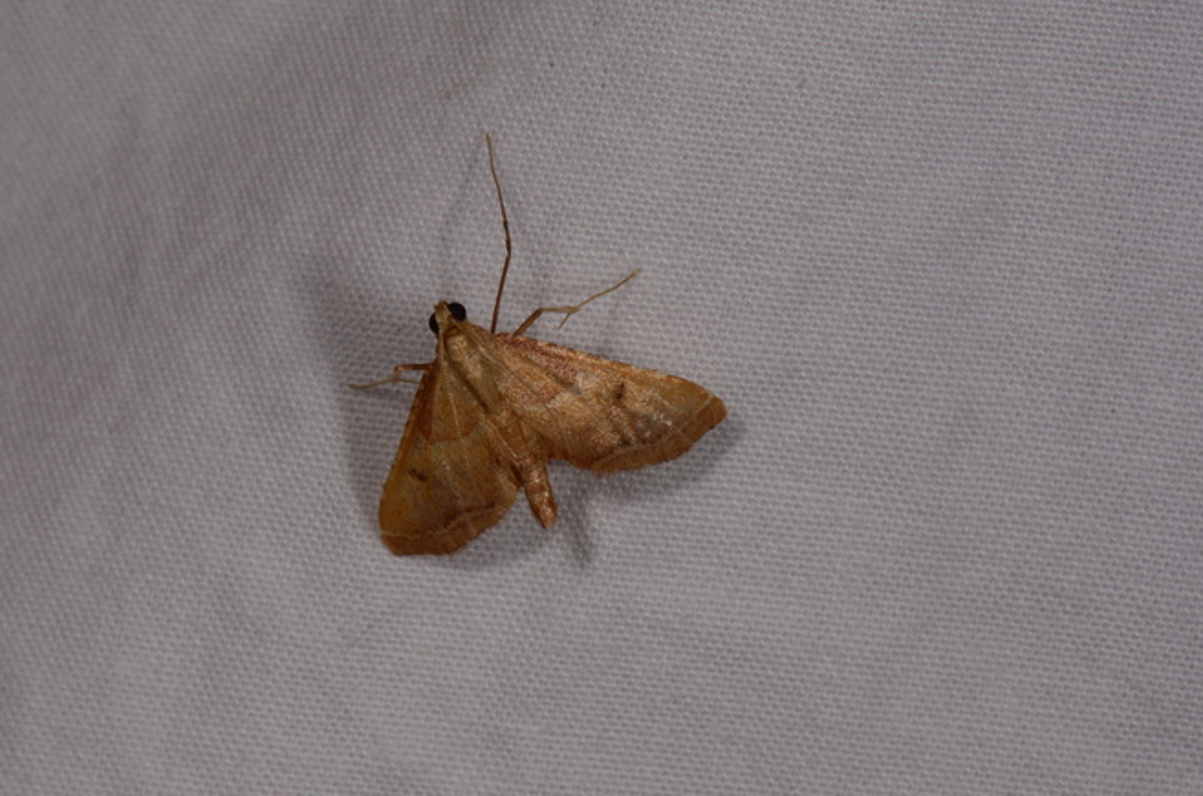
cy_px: 468
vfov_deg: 8.9
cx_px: 555
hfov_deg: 13.4
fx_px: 5122
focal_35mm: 154
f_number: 25
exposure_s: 1/60
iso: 100
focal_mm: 85
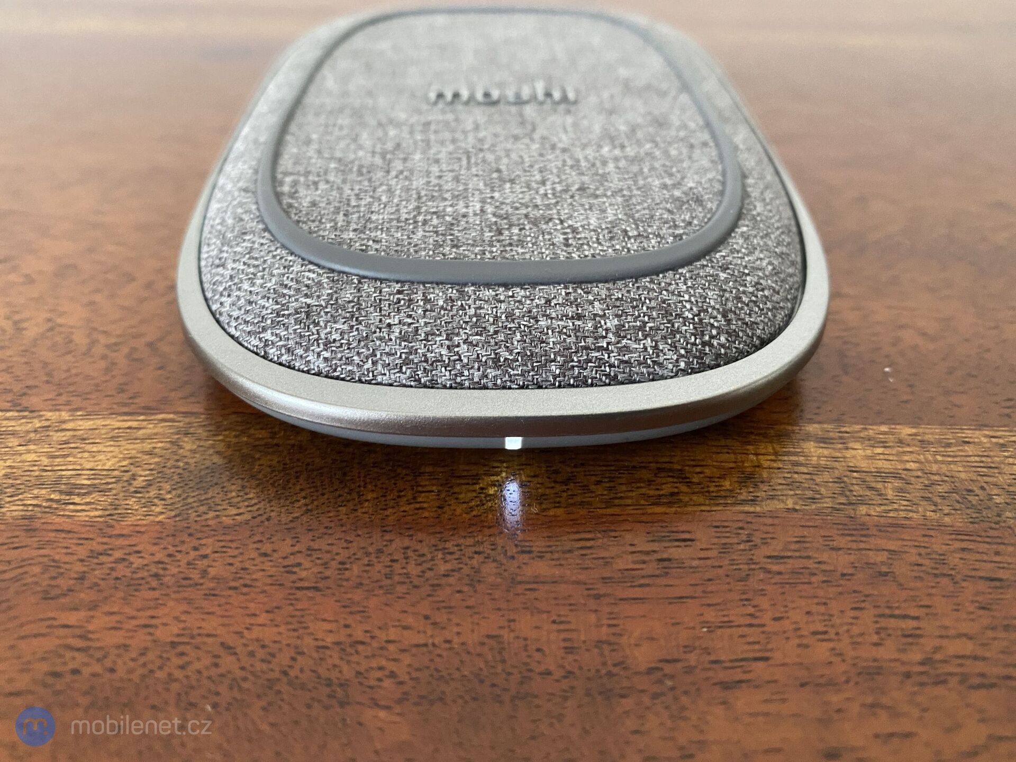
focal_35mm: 26
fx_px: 763
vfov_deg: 53.1
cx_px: 508
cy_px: 381
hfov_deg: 67.3
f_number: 1.8
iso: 500
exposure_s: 1/40
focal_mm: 4.25
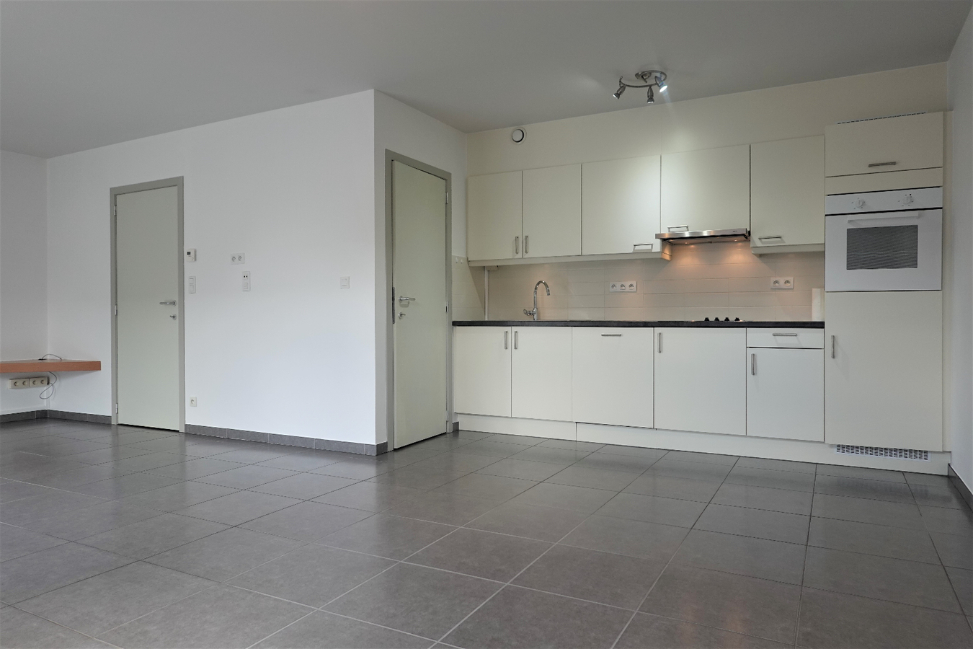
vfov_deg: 53.1
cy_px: 324
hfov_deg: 73.7
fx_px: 649
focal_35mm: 24
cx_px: 486
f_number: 2.8
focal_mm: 9
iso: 125
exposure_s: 1/80
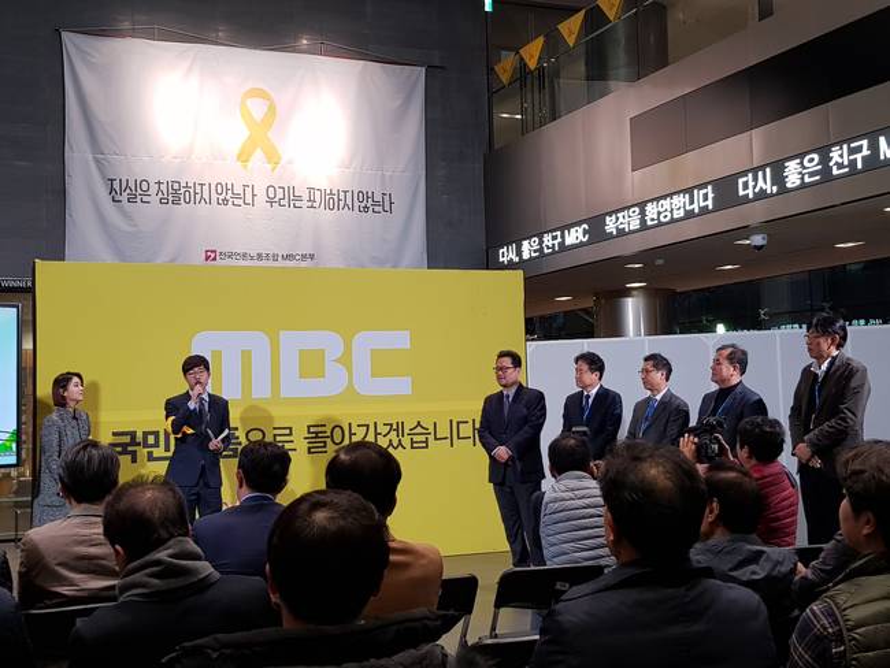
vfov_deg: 53.1
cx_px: 445
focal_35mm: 26
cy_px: 334
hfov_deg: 67.3
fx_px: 669
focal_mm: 4.2
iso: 80
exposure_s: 1/50
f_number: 1.7
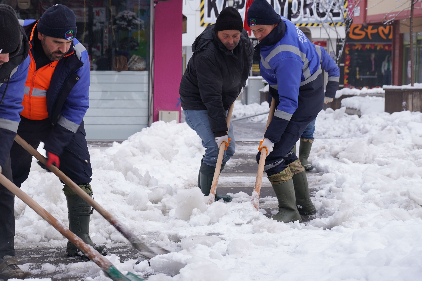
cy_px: 124
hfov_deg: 26.8
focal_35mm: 75
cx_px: 136
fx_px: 879
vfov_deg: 18.2
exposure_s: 1/80
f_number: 4.5
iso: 100
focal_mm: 47
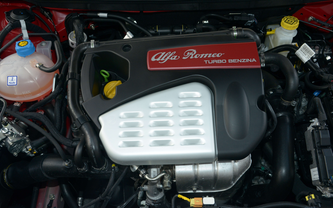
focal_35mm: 36
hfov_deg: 54.0
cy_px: 106
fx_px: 327
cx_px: 167
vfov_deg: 35.3
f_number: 9
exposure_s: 1/200
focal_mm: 35
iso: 1250
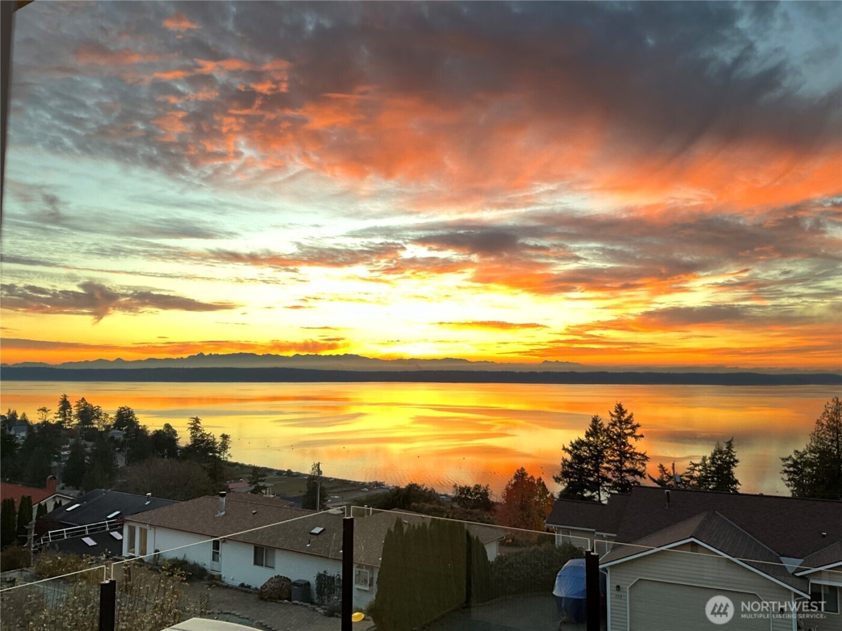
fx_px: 705
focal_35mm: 29
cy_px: 316
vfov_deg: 48.2
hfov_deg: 61.7
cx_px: 421
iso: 80
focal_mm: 3
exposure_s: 1/60
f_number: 1.8
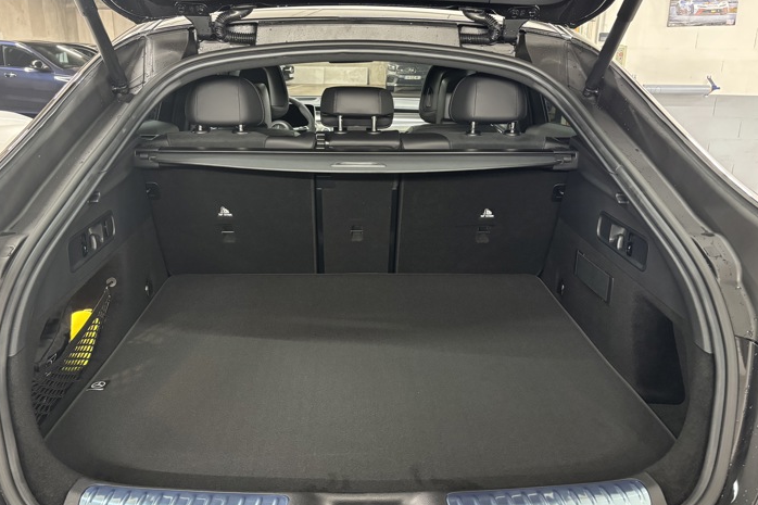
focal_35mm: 31
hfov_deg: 60.3
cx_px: 362
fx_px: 653
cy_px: 239
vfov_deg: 42.3
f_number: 1.6
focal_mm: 5.96
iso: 400
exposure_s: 1/33
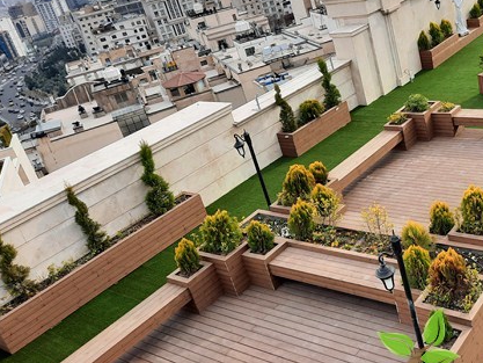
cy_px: 139
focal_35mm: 42
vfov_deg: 34.2
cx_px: 401
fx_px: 586
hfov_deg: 42.3
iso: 32
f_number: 2
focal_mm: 4.6
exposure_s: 1/396
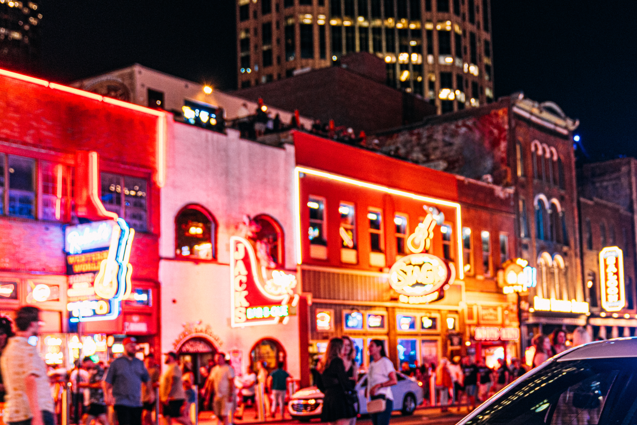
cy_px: 279
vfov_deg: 25.9
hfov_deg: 37.2
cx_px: 482
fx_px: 920
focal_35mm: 52
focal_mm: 31
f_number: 2.8
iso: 640
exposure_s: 1/20
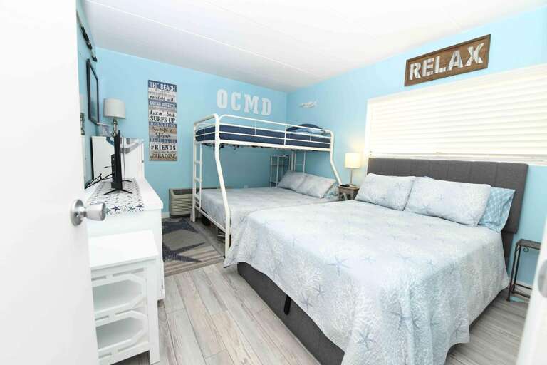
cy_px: 182
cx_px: 274
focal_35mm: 14
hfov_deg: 104.3
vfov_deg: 81.2
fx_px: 213
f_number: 7.1
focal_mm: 14
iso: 800
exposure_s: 1/80
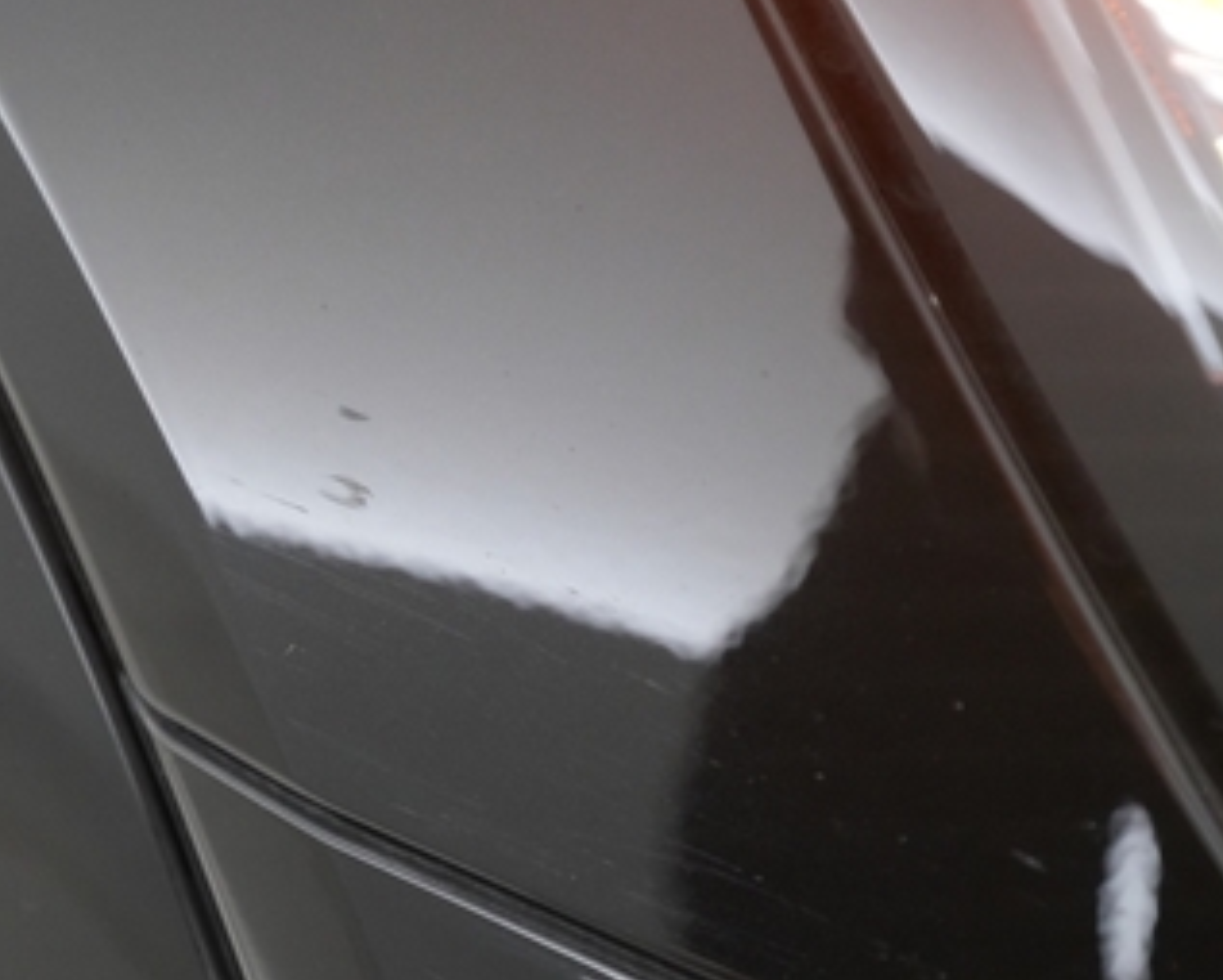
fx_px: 1920
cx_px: 15
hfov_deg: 32.6
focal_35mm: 53
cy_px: 490
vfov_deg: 28.6
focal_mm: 28
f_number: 4.5
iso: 5000
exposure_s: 1/100
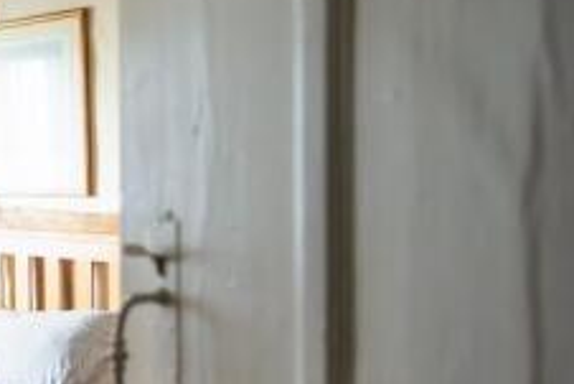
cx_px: -178
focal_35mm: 55
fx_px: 877
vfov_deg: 24.6
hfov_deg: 29.1
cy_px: 151
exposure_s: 1/200
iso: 200
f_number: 3.2
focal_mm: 19
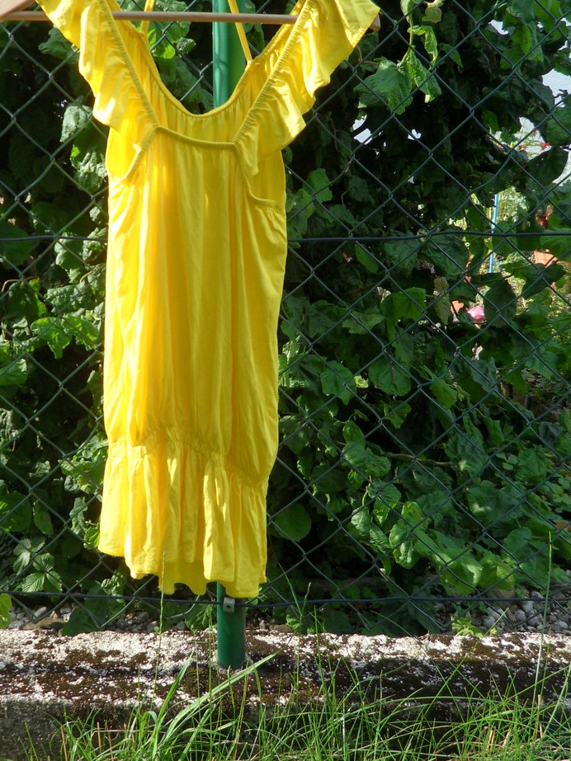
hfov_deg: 36.4
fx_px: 858
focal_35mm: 39
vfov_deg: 47.8
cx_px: 192
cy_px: 332
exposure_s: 1/180
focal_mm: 4.9
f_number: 3.5
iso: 80
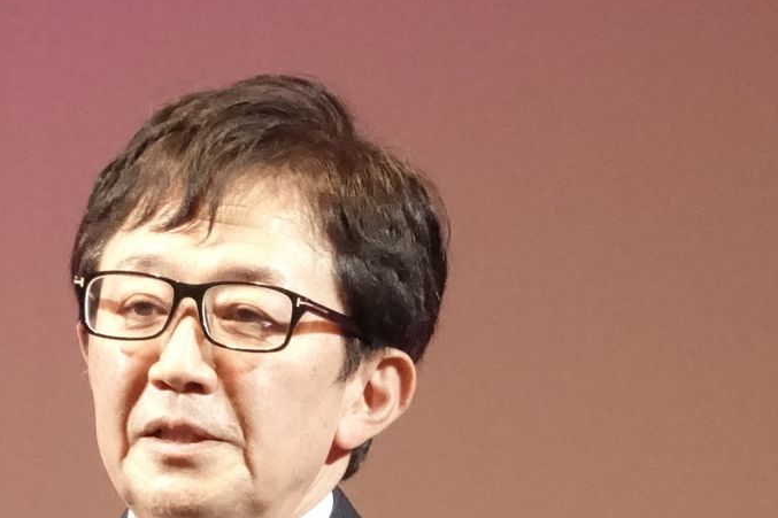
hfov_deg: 1.3
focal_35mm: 1625
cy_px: 693
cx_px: 162
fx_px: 35107
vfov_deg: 0.8
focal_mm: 210.22
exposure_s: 1/640
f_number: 4
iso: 6400
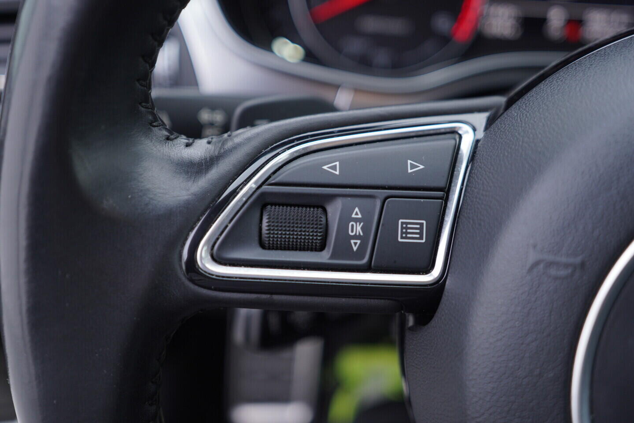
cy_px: 212
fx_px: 634
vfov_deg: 36.9
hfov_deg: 53.1
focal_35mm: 36
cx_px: 317
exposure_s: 1/40
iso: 125
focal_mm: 24
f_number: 2.8
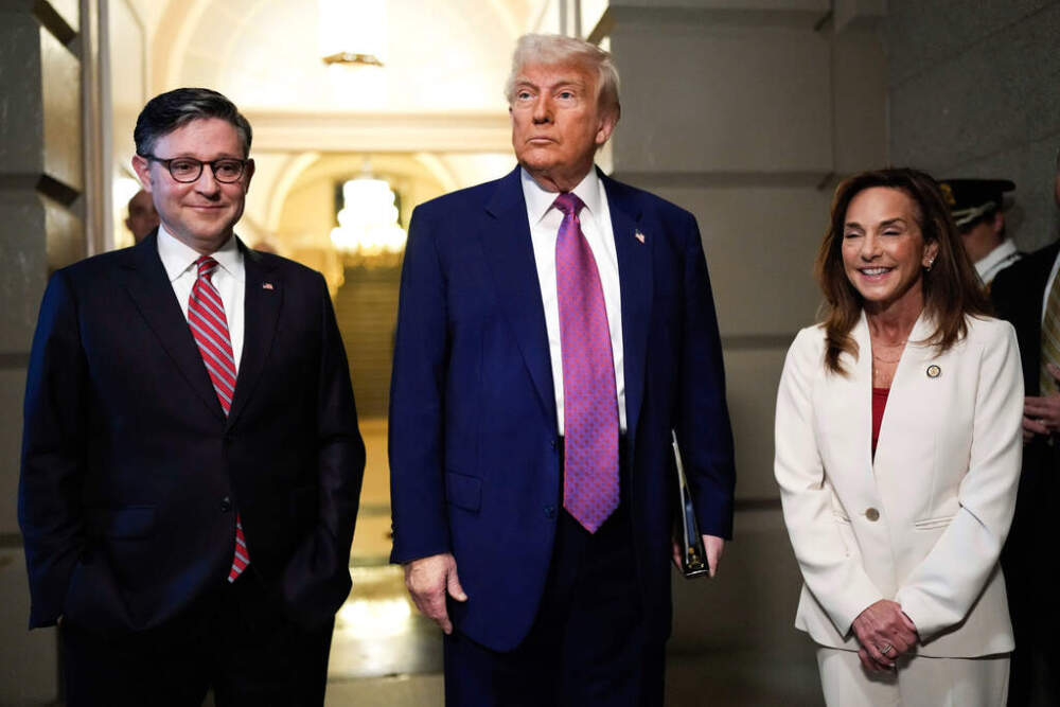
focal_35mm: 35
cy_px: 354
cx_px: 530
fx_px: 1031
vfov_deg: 37.9
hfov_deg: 54.4
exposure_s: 1/500
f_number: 1.4
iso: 4000
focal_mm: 35
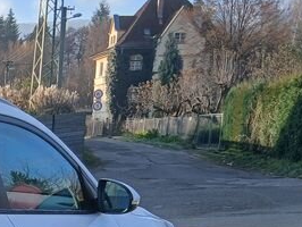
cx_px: -193
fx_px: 873
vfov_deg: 13.9
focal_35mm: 100
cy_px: 342
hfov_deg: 17.1
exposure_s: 1/177
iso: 20
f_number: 1.8
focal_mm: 3.98
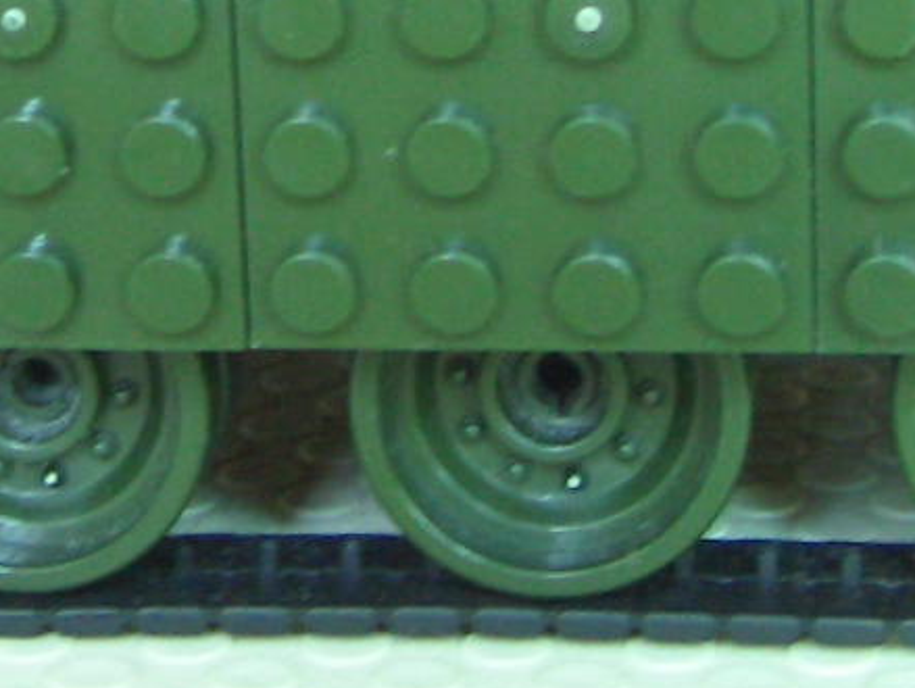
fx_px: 3757
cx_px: 365
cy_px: -252
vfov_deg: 10.2
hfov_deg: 13.9
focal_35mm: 142
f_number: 2.8
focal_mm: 8
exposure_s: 1/13
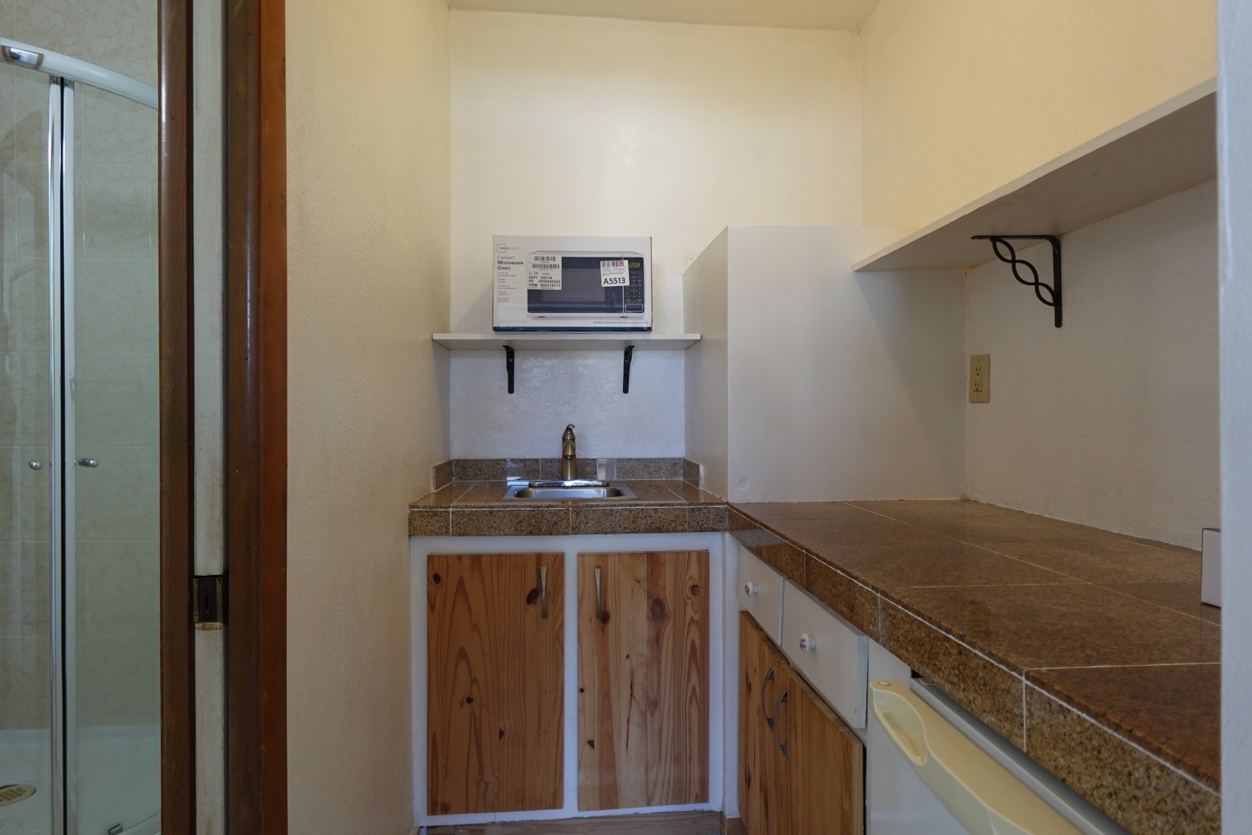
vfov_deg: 61.9
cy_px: 418
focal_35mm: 20
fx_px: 696
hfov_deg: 84.0
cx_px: 626
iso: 200
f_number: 2
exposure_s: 1/80
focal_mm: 7.6
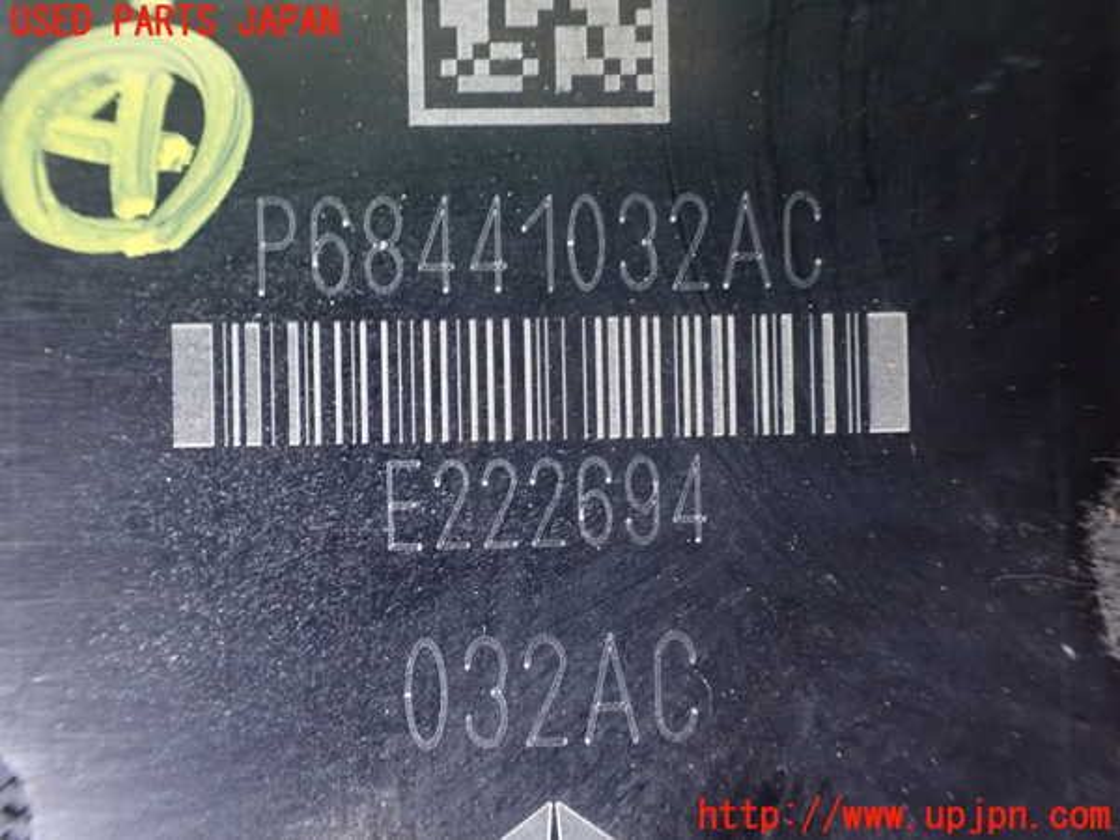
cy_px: 420
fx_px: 971
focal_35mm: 30
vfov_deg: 46.8
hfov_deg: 60.0
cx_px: 560
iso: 1600
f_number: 2.3
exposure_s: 1/30
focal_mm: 5.4
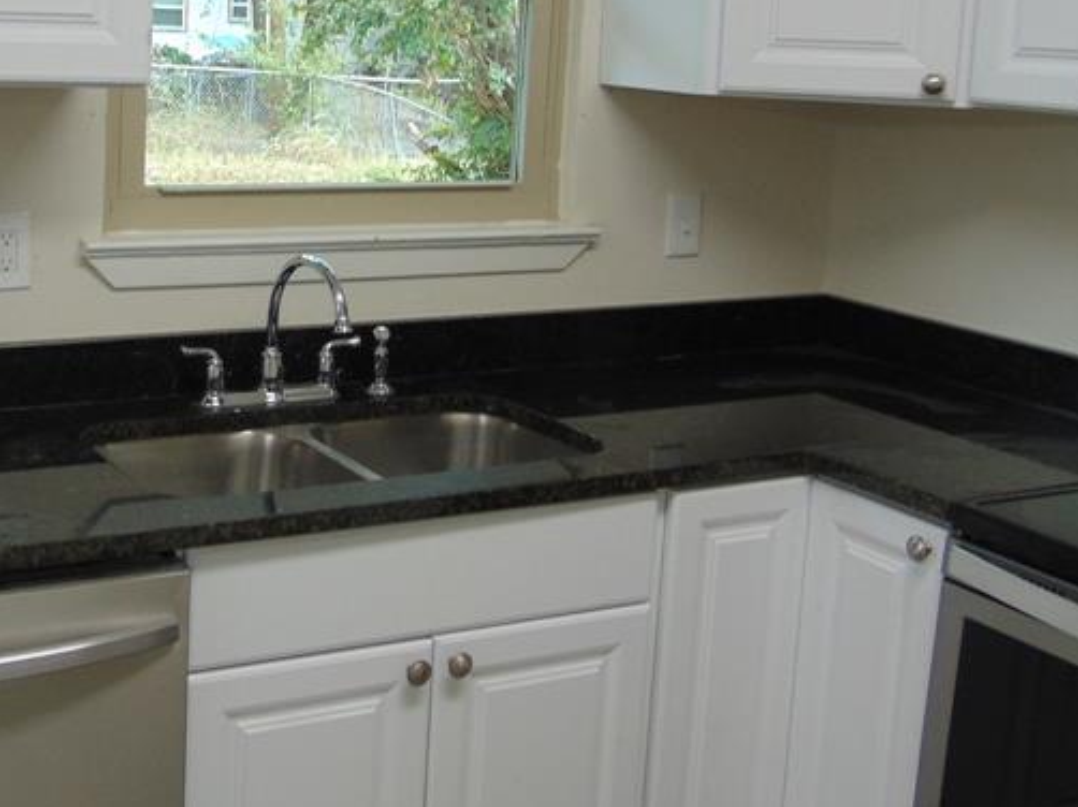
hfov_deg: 37.0
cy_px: 268
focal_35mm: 51
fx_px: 1587
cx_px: 337
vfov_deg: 28.4
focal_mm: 4.5
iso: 80
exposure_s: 1/30
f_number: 3
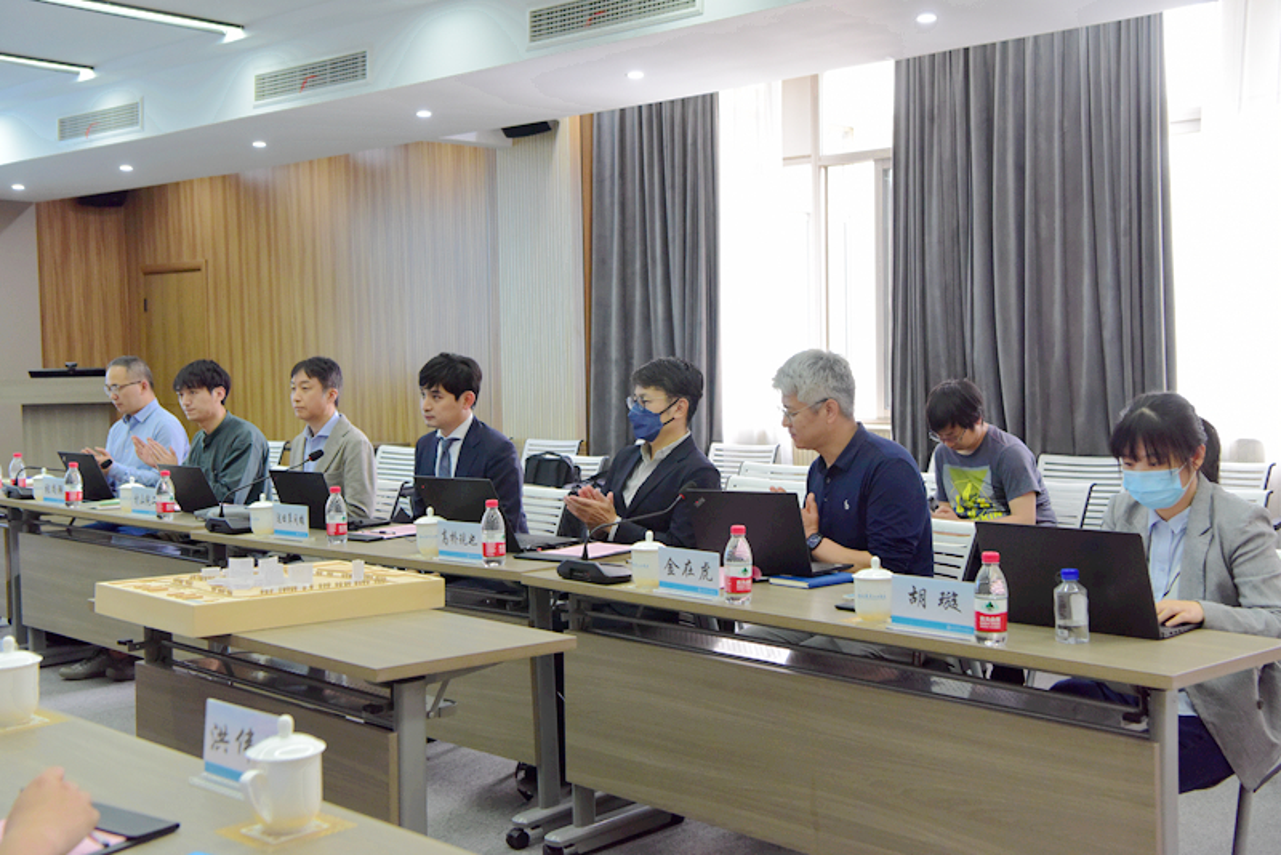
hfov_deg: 44.5
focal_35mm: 44
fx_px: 1566
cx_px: 640
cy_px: 428
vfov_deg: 30.5
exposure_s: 1/100
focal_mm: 44
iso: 2500
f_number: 5
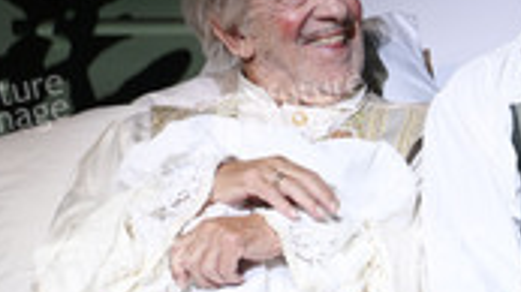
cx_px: 634
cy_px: 187
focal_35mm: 546
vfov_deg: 2.2
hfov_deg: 3.9
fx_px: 7537
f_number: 5.6
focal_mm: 200
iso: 1600
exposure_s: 1/200
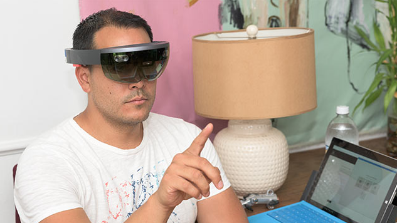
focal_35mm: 78
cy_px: 151
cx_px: 180
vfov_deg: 15.5
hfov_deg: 27.2
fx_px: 821
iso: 400
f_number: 5.6
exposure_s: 1/125
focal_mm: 65
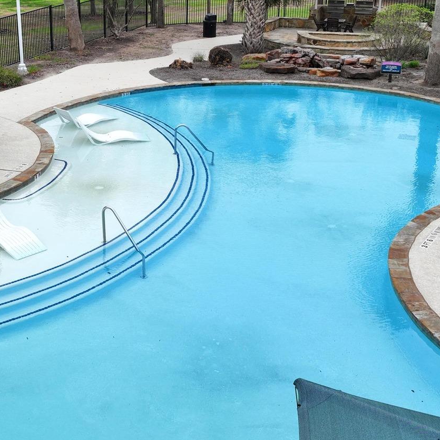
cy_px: 157
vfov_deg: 32.6
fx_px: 748
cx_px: 141
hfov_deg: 32.5
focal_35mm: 52
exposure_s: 1/1250
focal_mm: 12.29
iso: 100
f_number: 2.8
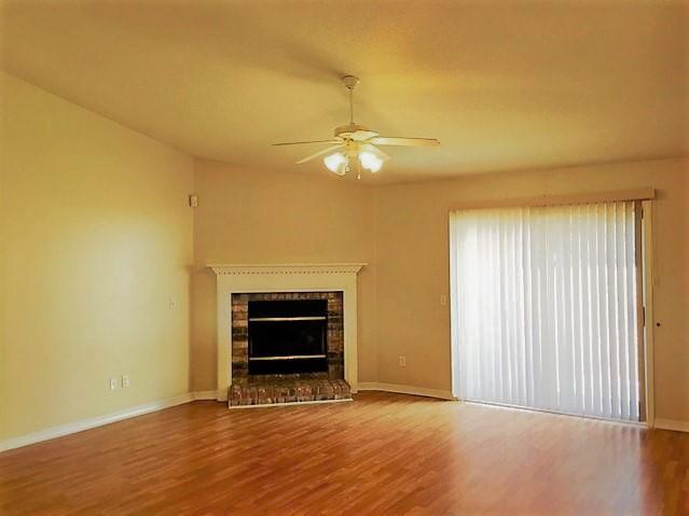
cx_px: 344
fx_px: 577
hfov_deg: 61.7
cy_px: 258
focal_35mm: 29
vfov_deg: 48.2
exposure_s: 1/30
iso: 25
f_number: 2.2
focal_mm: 4.15
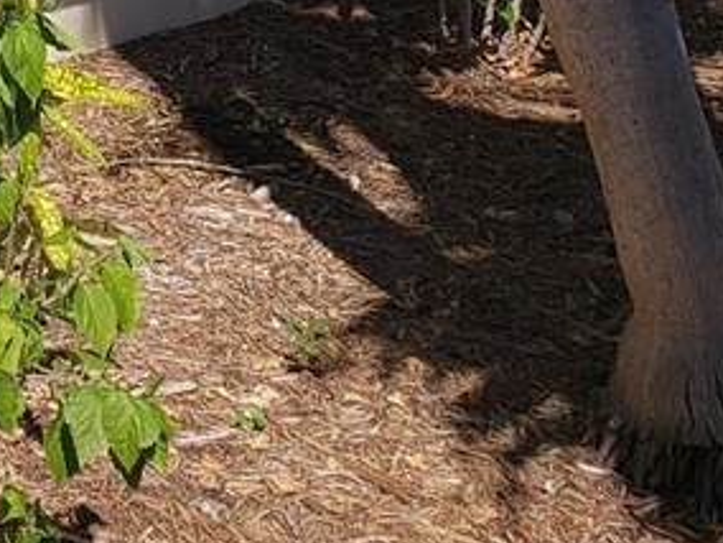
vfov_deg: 11.2
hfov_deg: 15.8
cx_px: -283
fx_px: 2444
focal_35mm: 117
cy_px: -619
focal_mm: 4.3
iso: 50
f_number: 2.4
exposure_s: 1/1946
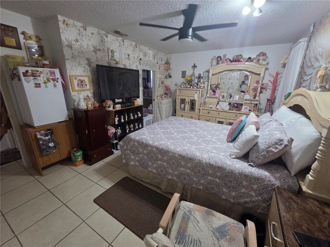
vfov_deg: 89.9
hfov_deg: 106.2
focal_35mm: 13
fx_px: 124
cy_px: 124
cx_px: 165
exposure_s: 1/60
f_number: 2.2
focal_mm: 2.2
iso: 320
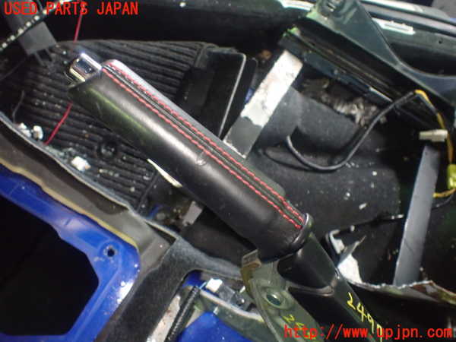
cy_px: 171
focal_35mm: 30
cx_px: 228
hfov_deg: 60.0
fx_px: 395
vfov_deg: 46.8
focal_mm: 5.4
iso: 800
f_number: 2.3
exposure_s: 1/30
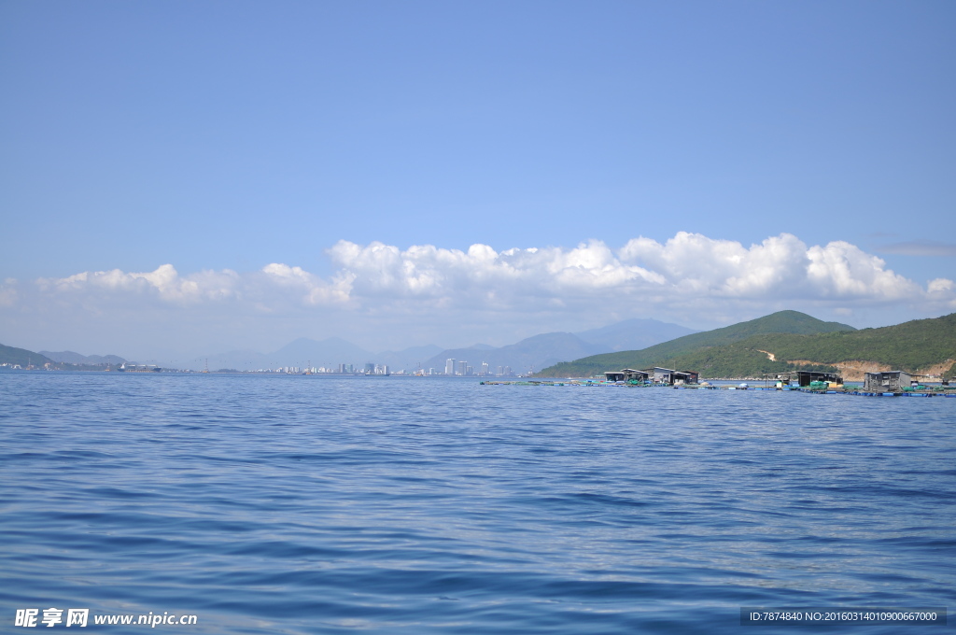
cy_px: 318
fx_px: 1392
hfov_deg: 37.9
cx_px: 478
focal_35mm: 52
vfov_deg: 25.7
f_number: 2.2
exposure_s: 1/4000
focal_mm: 35
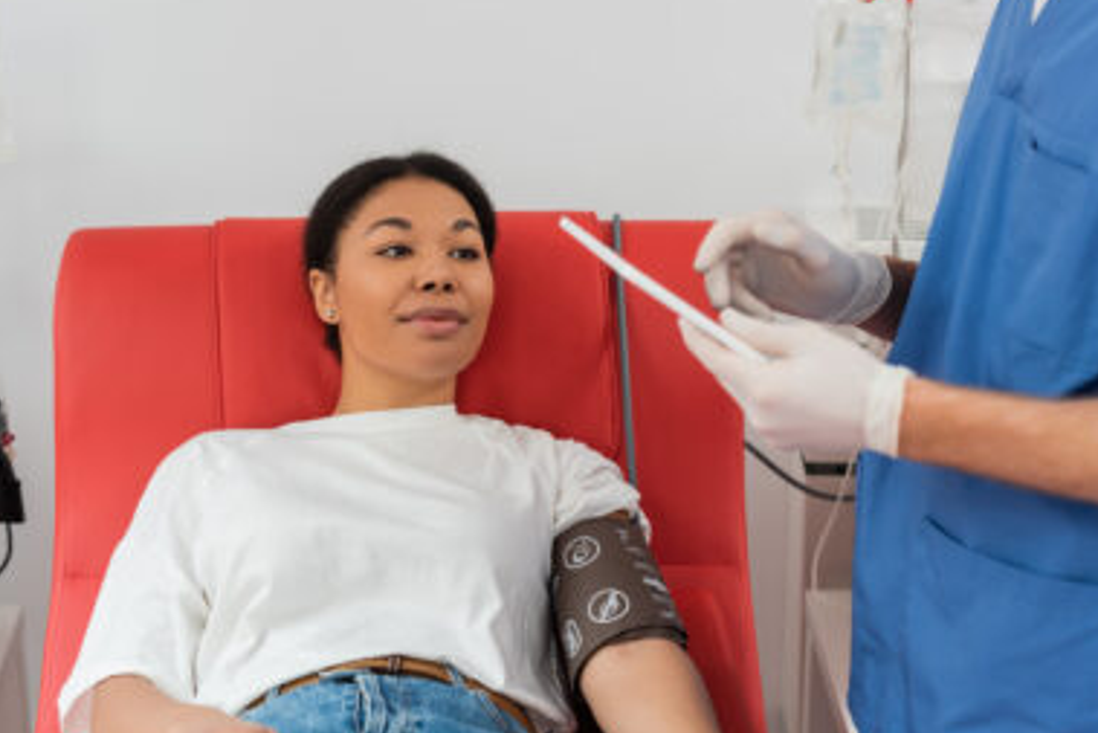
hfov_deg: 30.5
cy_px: 440
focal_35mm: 66
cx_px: 579
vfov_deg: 20.6
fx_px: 2014
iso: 250
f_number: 3.5
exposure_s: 1/160
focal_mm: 50
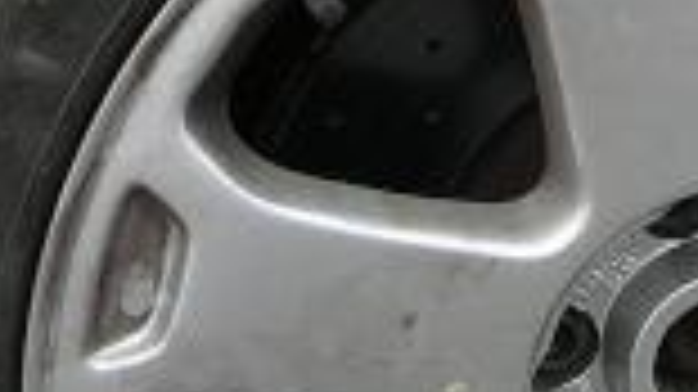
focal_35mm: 157
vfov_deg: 7.7
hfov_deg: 13.3
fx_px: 2904
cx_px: 851
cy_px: 167
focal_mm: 5.2
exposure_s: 1/200
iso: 80
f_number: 2.8
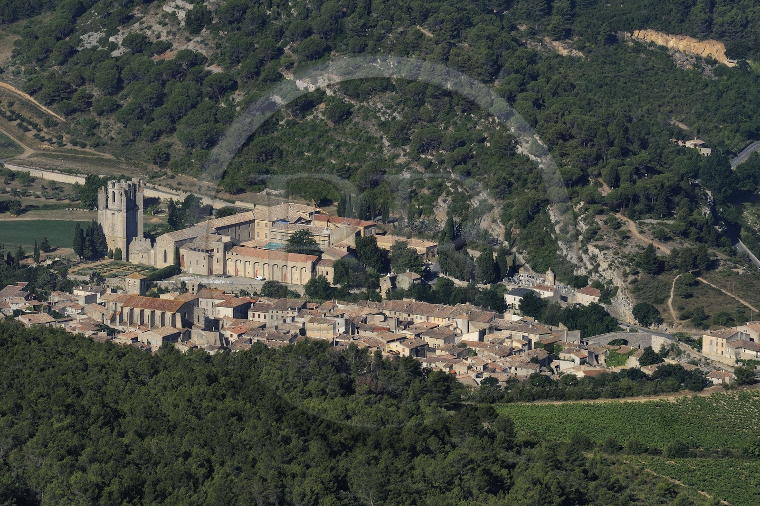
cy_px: 253
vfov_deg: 6.9
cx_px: 380
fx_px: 4221
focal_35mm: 200
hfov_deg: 10.3
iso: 400
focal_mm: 200
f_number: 9
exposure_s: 1/1000
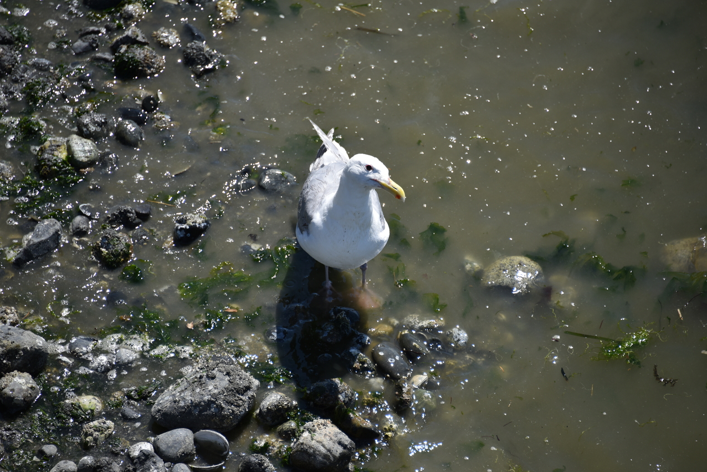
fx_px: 5912
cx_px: 353
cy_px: 236
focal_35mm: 301
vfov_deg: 4.6
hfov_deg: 6.8
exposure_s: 1/640
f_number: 5.6
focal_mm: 300
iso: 125
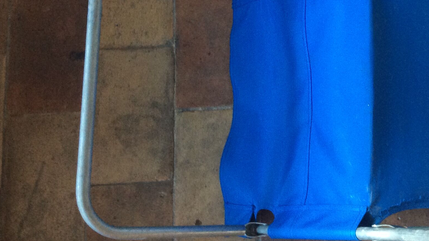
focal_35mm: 58
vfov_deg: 20.7
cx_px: 355
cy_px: 90
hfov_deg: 34.7
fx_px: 660
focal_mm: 3.3
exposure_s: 1/25
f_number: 2.4
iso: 160
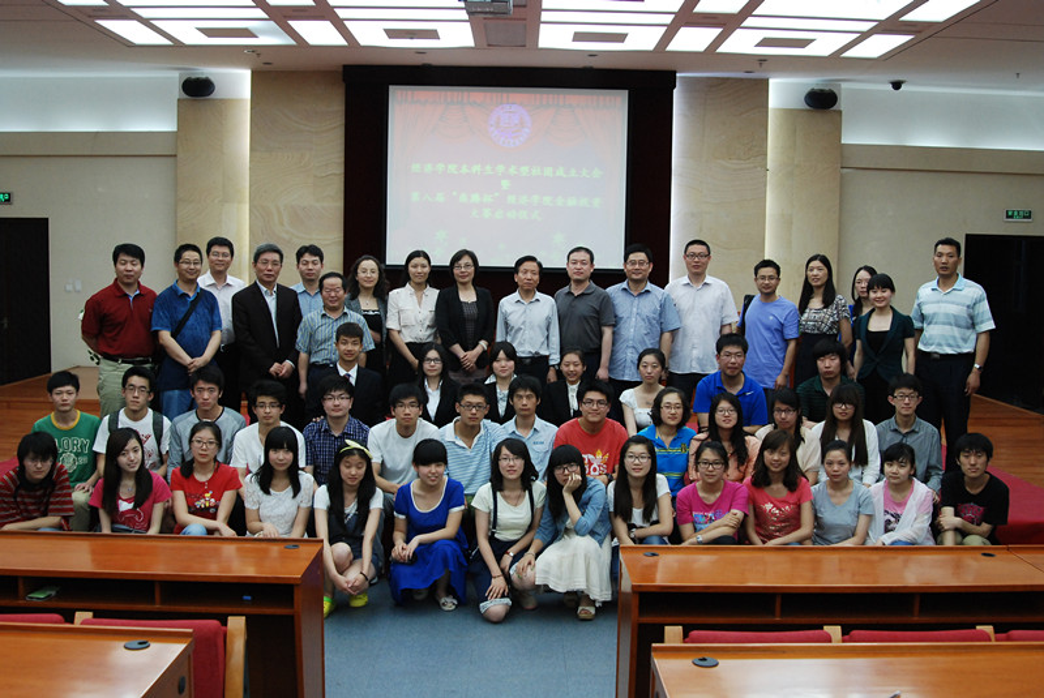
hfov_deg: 53.1
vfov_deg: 36.9
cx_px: 522
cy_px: 349
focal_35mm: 36
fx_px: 1045
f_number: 4.8
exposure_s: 1/45
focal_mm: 24
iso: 800
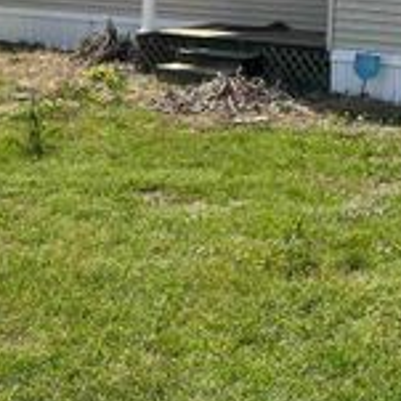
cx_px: 513
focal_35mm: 76
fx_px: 996
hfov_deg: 20.8
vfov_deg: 21.3
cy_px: -70
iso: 50
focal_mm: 5.1
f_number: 1.6
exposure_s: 1/4016
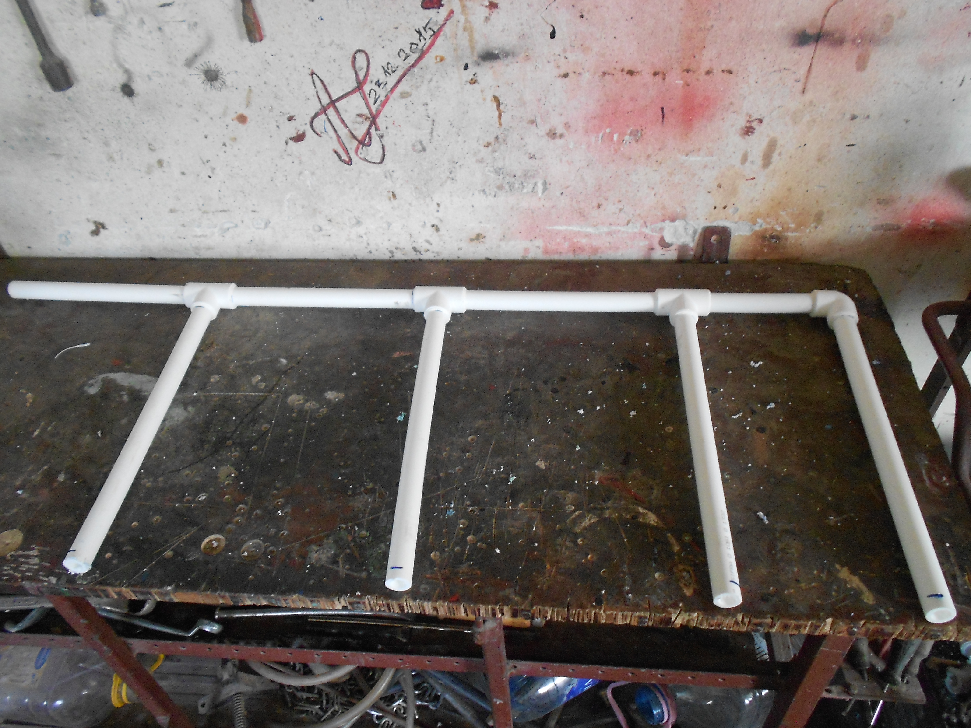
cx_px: 474
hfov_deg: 65.3
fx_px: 757
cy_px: 367
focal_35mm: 27
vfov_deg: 51.4
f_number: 3.2
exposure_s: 1/25
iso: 400
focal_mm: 4.6
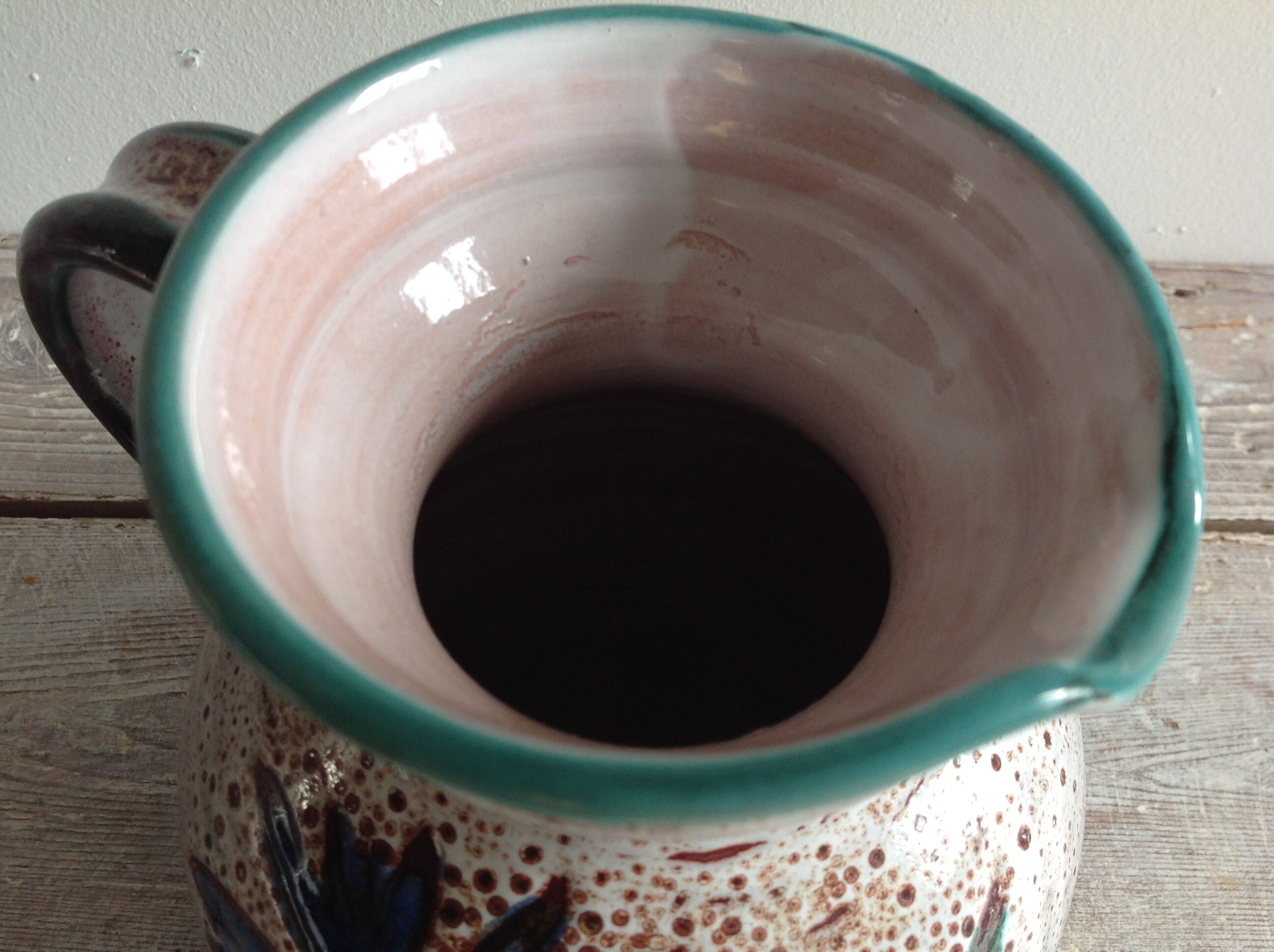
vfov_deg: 40.6
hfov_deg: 52.7
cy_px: 476
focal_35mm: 35
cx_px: 637
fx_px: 1286
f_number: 2.4
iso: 64
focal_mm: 4.28
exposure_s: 1/60
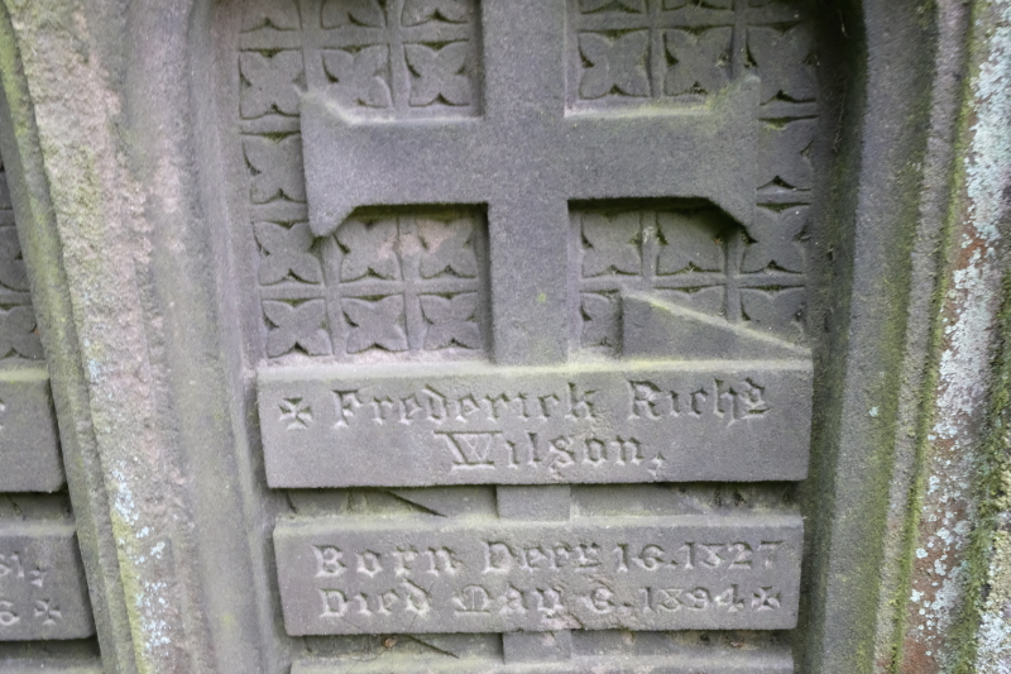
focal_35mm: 35
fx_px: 983
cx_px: 506
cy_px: 337
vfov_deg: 37.8
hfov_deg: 54.4
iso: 3200
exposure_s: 1/20
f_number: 16
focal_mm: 23
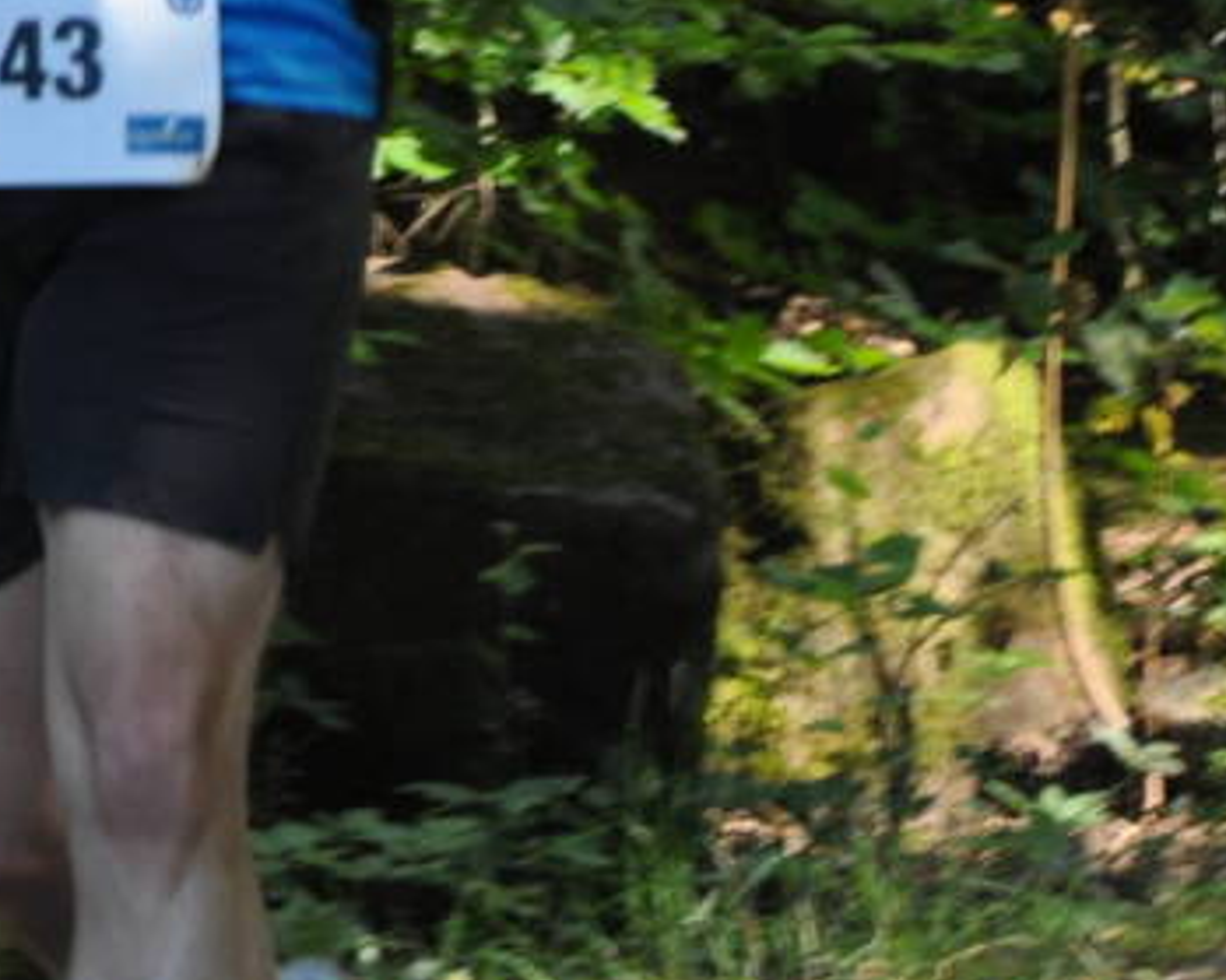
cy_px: -300
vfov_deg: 3.1
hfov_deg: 3.9
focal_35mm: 495
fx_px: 17940
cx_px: -306
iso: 800
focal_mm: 105
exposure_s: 1/80
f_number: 5.6
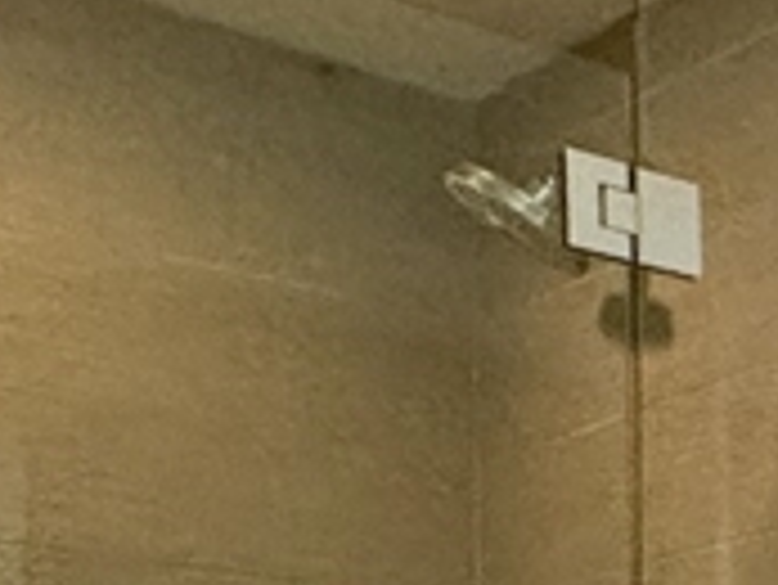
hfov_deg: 13.6
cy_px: 914
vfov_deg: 16.1
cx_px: 2019
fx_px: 1867
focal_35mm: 83
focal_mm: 2.22
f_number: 2.2
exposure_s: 1/60
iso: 250
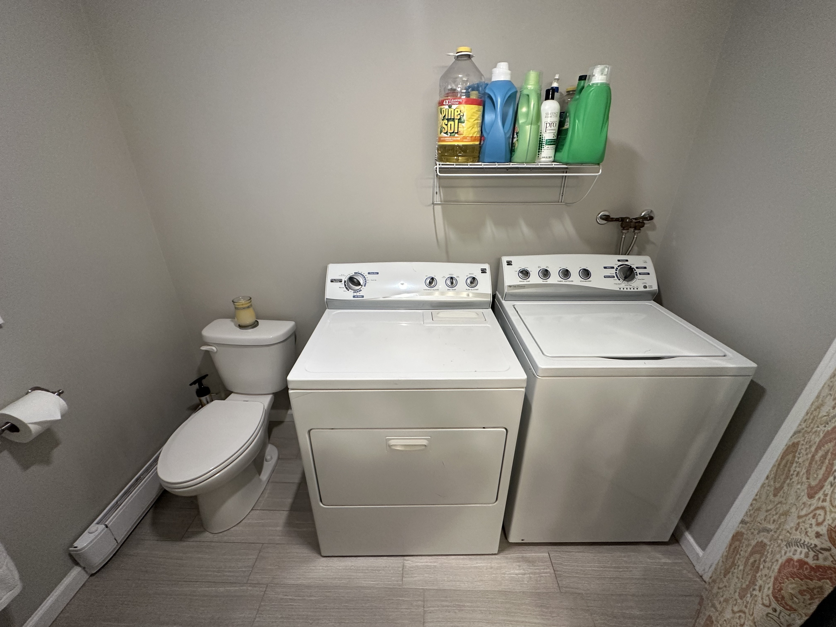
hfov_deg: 102.1
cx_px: 418
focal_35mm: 14
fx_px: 338
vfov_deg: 85.7
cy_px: 314
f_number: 2.2
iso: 320
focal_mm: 2.22
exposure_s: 1/120
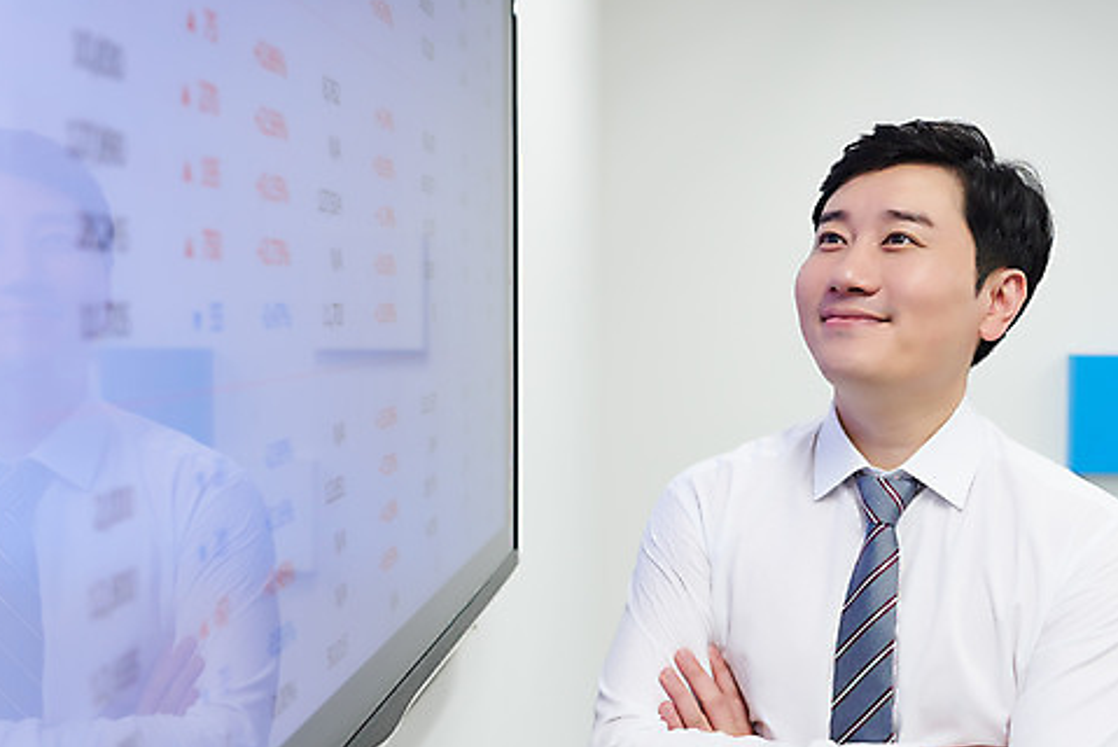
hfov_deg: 43.5
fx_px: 1398
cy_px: 416
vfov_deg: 29.9
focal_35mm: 45
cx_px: 629
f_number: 3.5
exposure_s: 1/125
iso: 500
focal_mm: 36
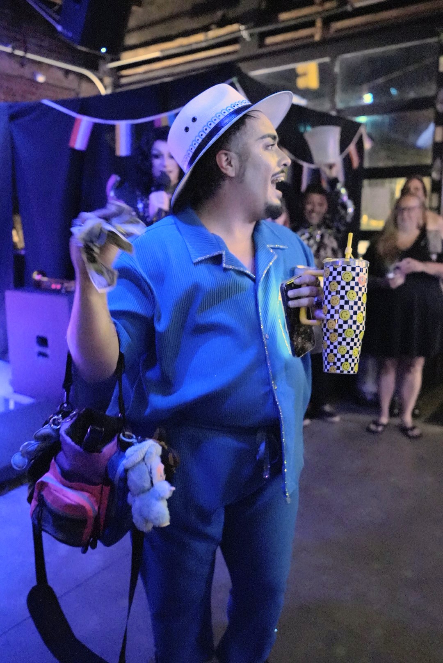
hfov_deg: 43.7
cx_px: 222
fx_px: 553
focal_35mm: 30
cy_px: 332
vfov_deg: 61.9
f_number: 1.8
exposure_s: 1/100
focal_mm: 20
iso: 20000
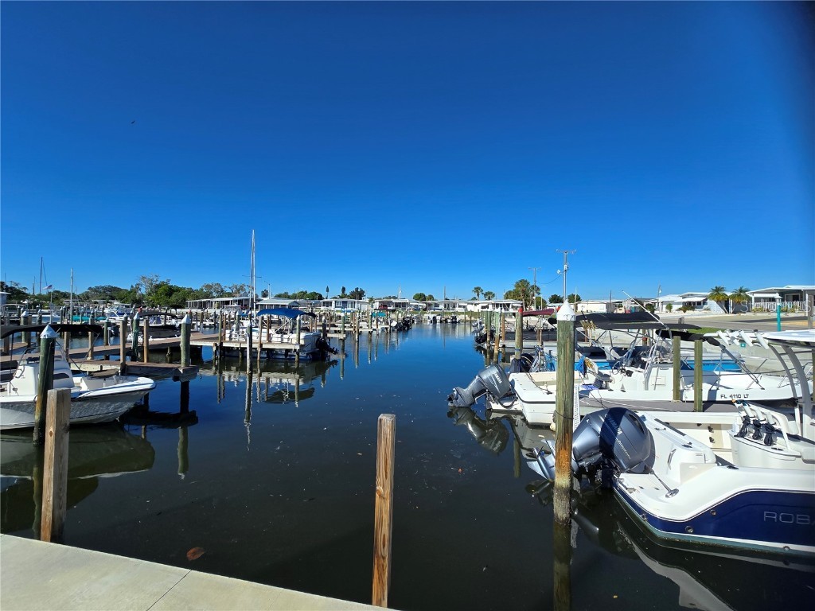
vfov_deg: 89.9
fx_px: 306
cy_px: 306
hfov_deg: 106.2
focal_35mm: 13
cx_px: 408
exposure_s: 1/2913
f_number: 2.2
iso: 50
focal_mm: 2.2
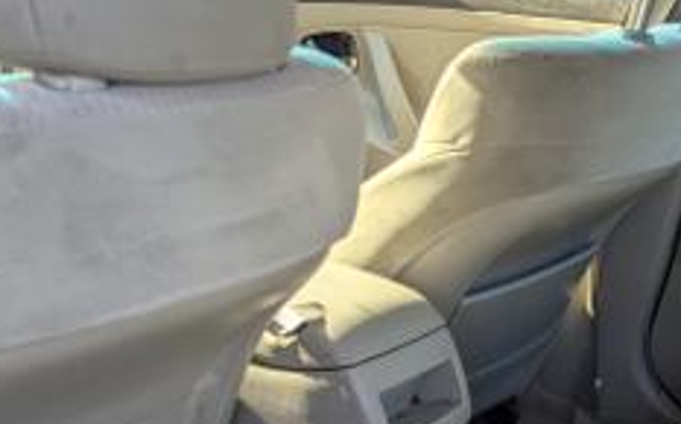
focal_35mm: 55
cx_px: 482
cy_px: 526
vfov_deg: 21.6
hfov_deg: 36.3
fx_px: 1020
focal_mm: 6.81
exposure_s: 1/338
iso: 41
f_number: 1.85
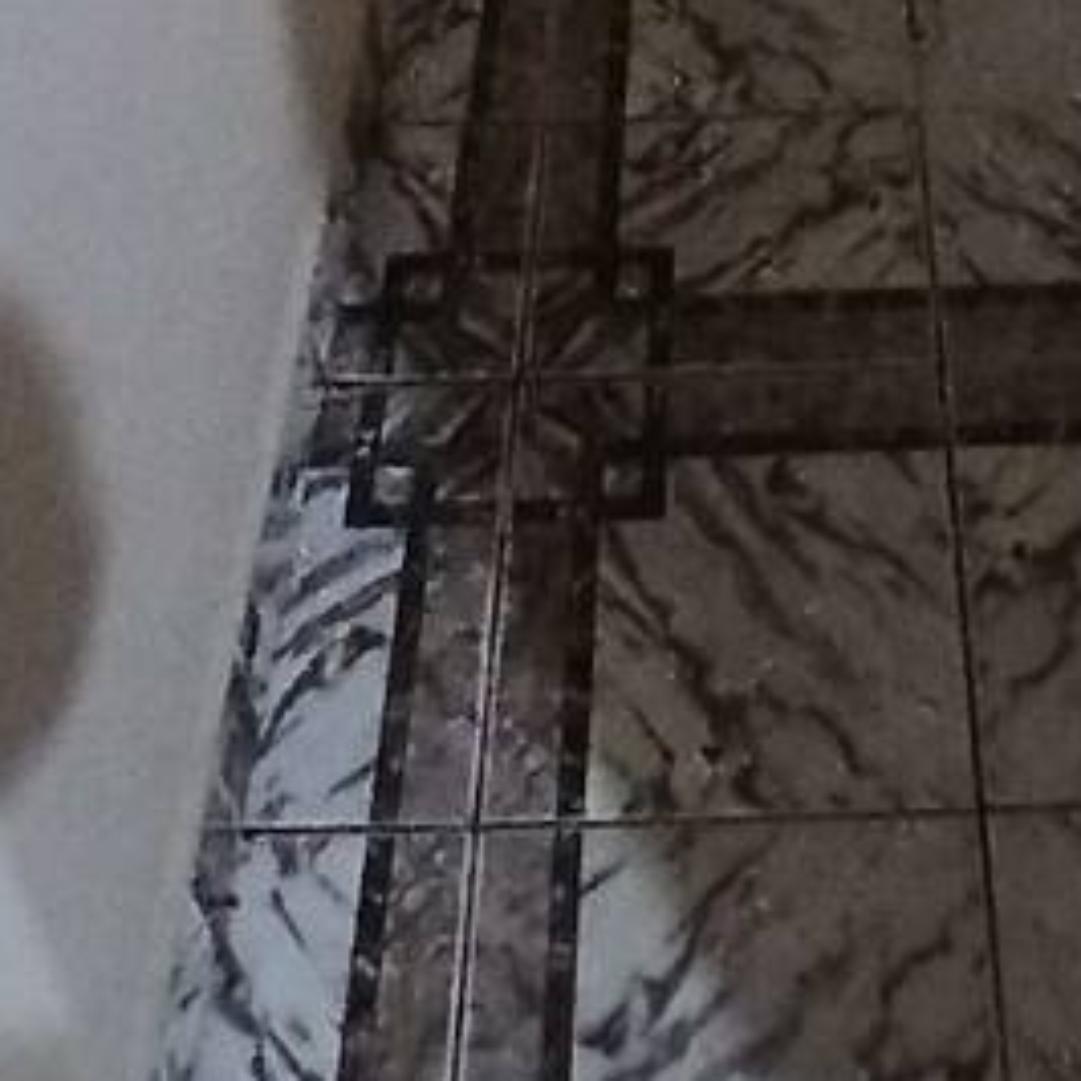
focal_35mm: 61
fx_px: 2155
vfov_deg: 22.1
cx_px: 760
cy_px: -638
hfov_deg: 27.9
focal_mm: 1.4
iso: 800
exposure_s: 1/17.1
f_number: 2.2
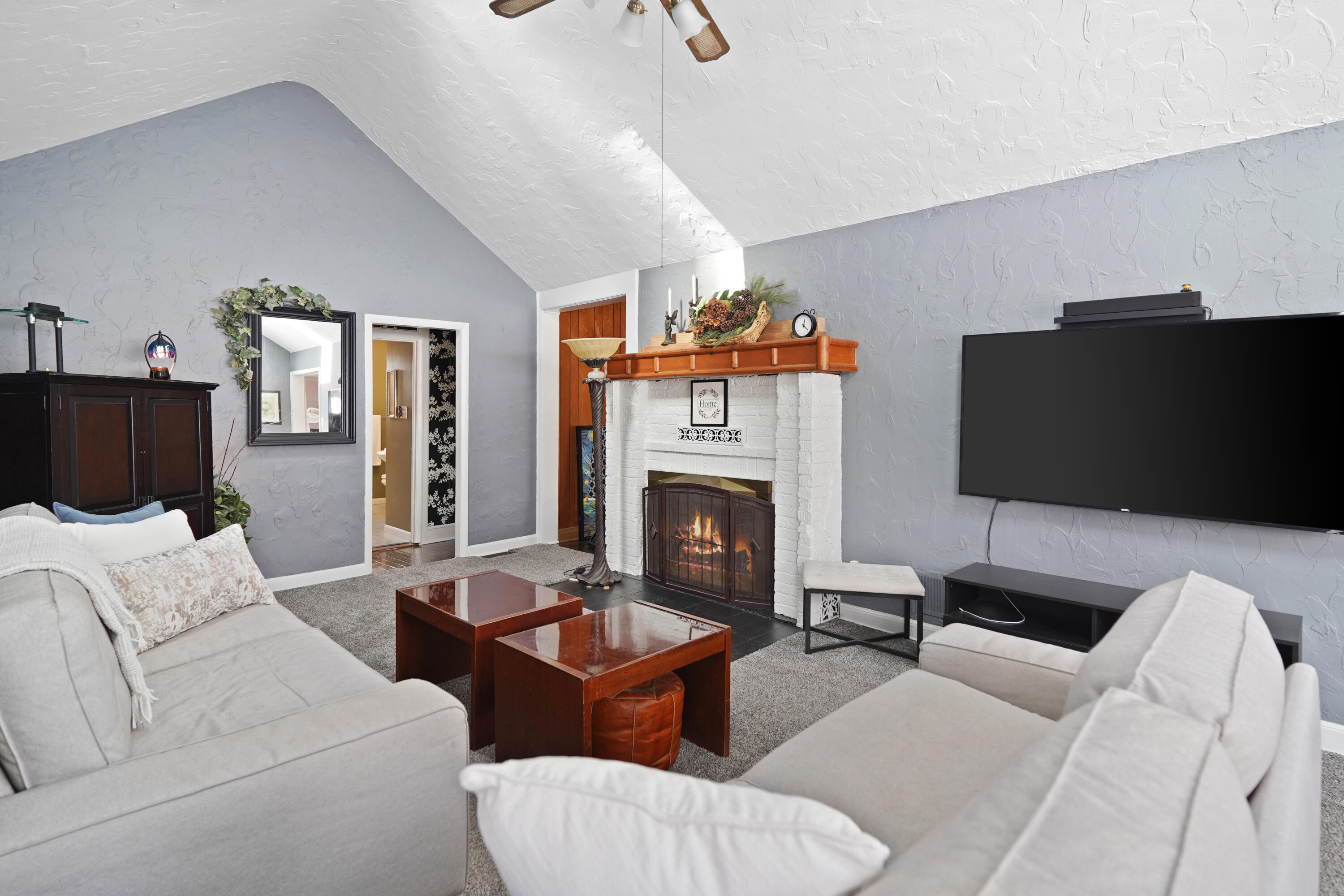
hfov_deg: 93.3
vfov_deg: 70.4
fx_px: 635
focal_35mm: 17
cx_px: 672
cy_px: 448
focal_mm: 17
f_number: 2.8
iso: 400
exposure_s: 1/13
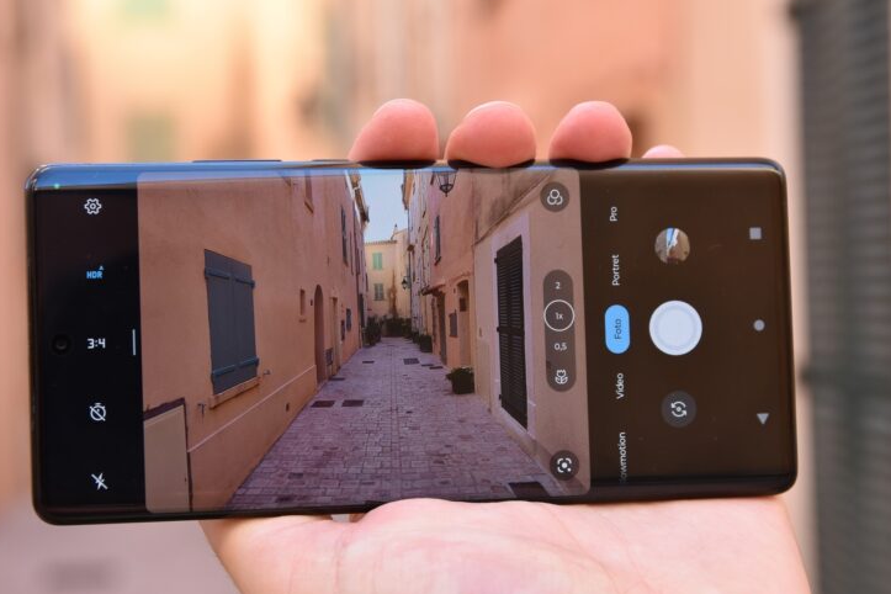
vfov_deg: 16.5
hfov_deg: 24.5
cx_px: 421
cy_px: 309
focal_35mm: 83
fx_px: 2054
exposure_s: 1/125
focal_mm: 50
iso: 400
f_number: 5.6
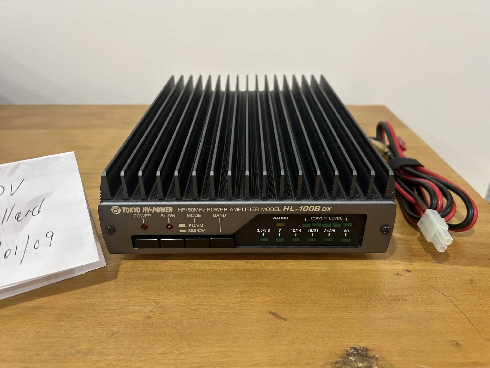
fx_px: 368
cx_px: 245
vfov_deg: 53.1
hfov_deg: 67.3
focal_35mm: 26
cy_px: 184
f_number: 1.5
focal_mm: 5.7
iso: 160
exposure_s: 1/60
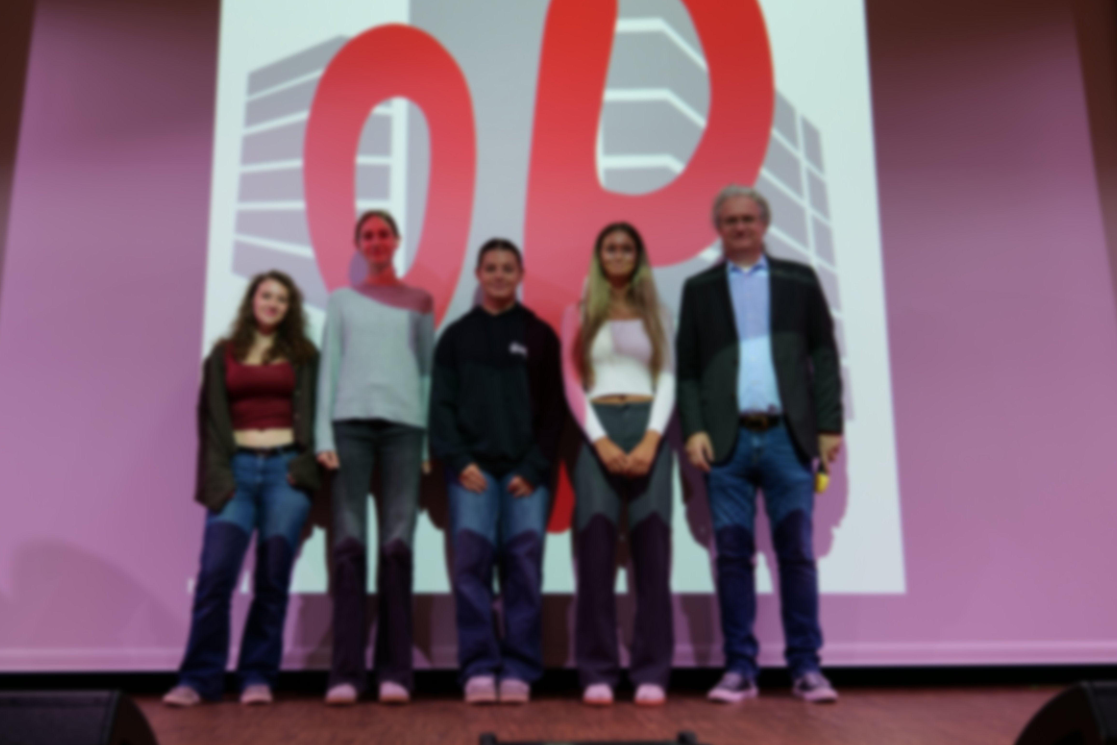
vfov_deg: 33.2
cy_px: 273
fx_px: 1241
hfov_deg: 48.4
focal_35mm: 40
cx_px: 530
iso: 400
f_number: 4.2
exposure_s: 1/25
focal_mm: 31
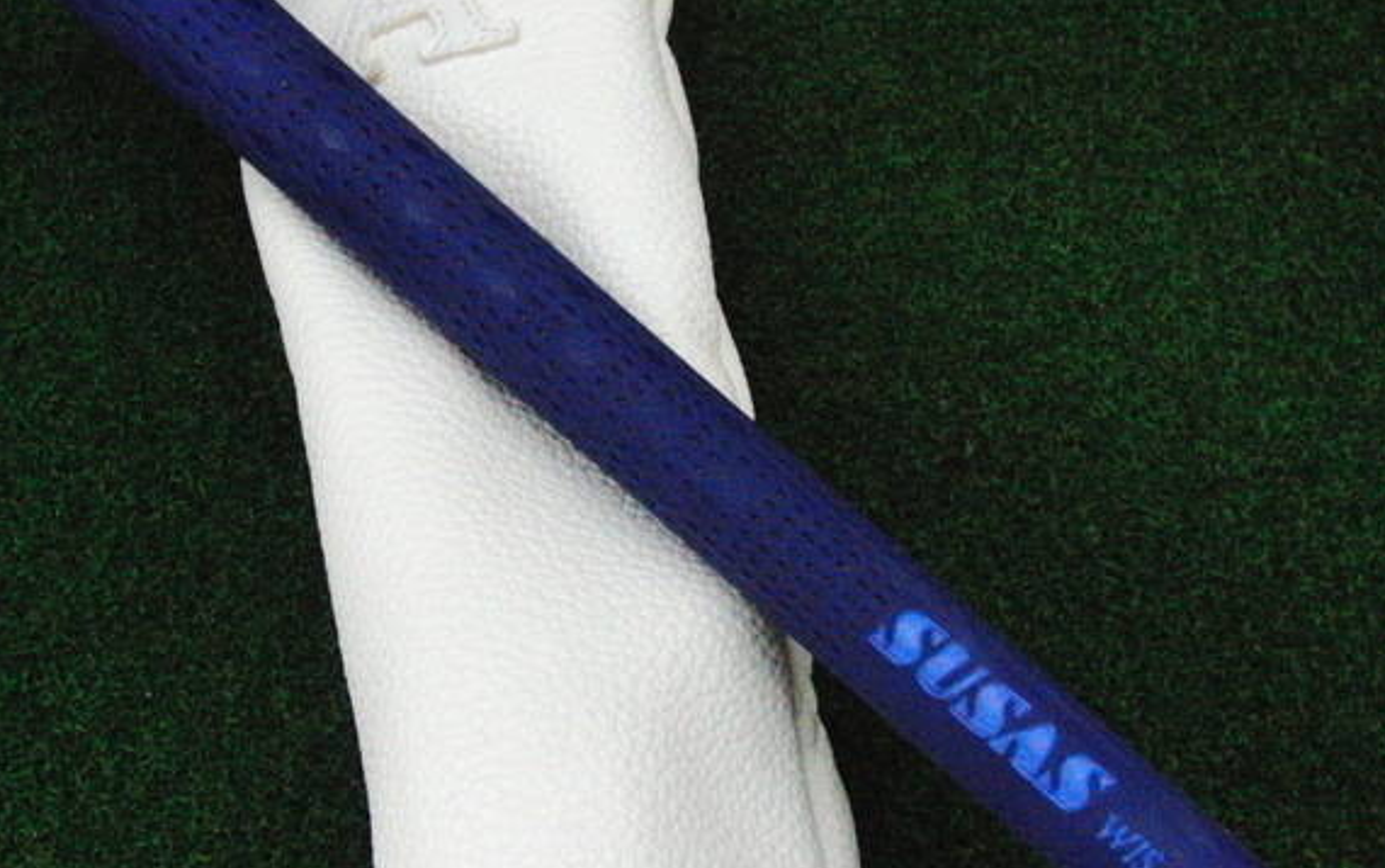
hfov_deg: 45.2
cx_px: 639
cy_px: 382
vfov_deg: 29.2
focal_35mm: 44
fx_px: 1662
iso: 3200
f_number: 3.6
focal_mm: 6.42
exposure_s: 1/800
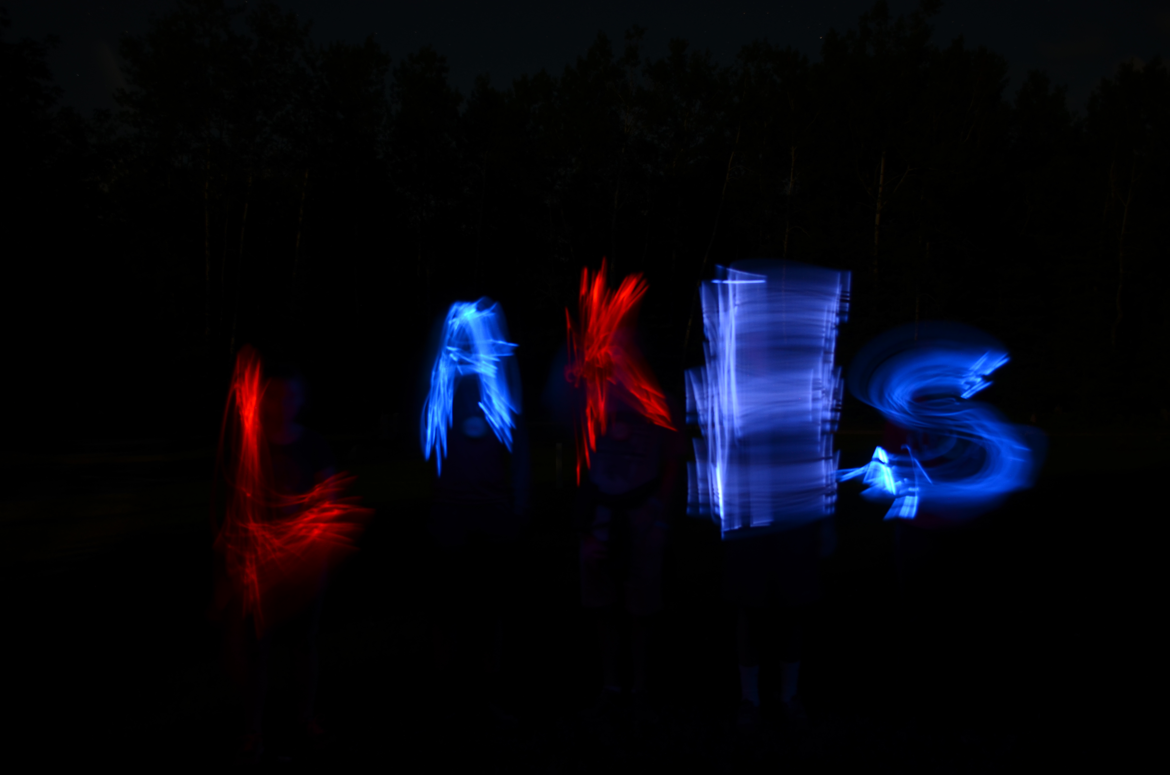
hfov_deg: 57.3
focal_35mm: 33
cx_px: 585
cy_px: 388
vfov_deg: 39.8
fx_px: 1070
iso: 200
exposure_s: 30
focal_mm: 22
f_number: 3.8
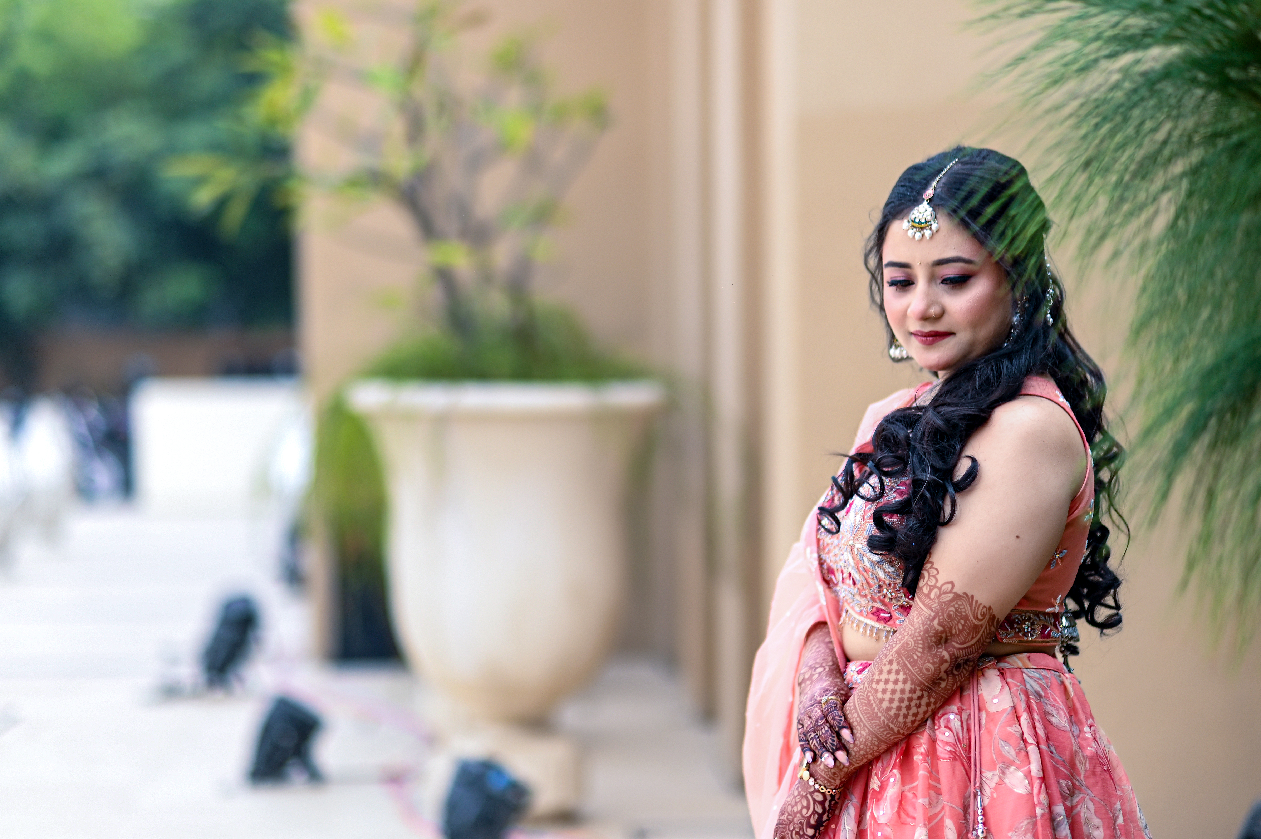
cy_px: 420
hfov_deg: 23.9
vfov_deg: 16.1
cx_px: 630
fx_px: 2975
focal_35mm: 85
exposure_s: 1/4000
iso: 400
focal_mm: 85
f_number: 1.8
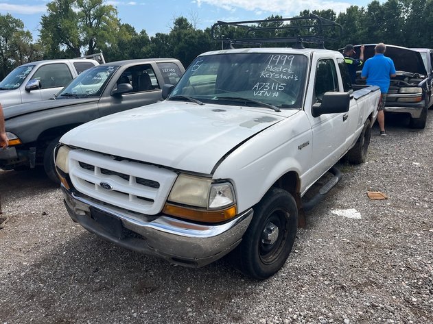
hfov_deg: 67.3
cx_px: 216
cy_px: 162
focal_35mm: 26
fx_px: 325
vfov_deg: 53.0
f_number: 1.6
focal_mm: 5.1
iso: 50
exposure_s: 1/4310
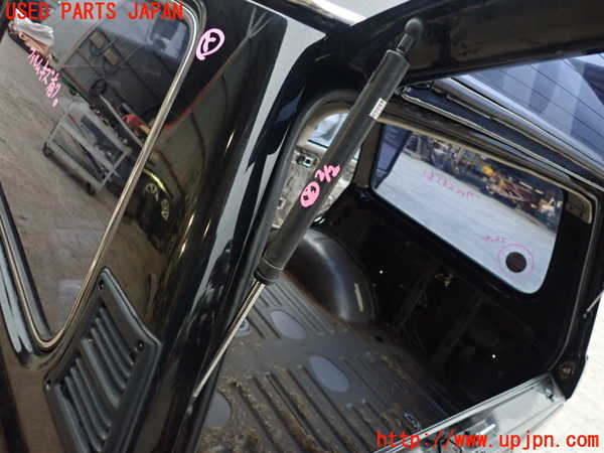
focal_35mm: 25
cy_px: 226
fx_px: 436
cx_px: 302
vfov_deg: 54.9
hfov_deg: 69.4
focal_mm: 4.5
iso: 800
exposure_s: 1/15
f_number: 2
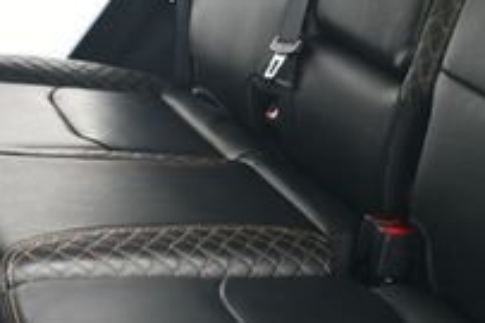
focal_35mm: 85
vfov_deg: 16.0
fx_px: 1144
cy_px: 81
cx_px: 380
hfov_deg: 23.6
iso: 100
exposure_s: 1/160
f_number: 3.5
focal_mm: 18
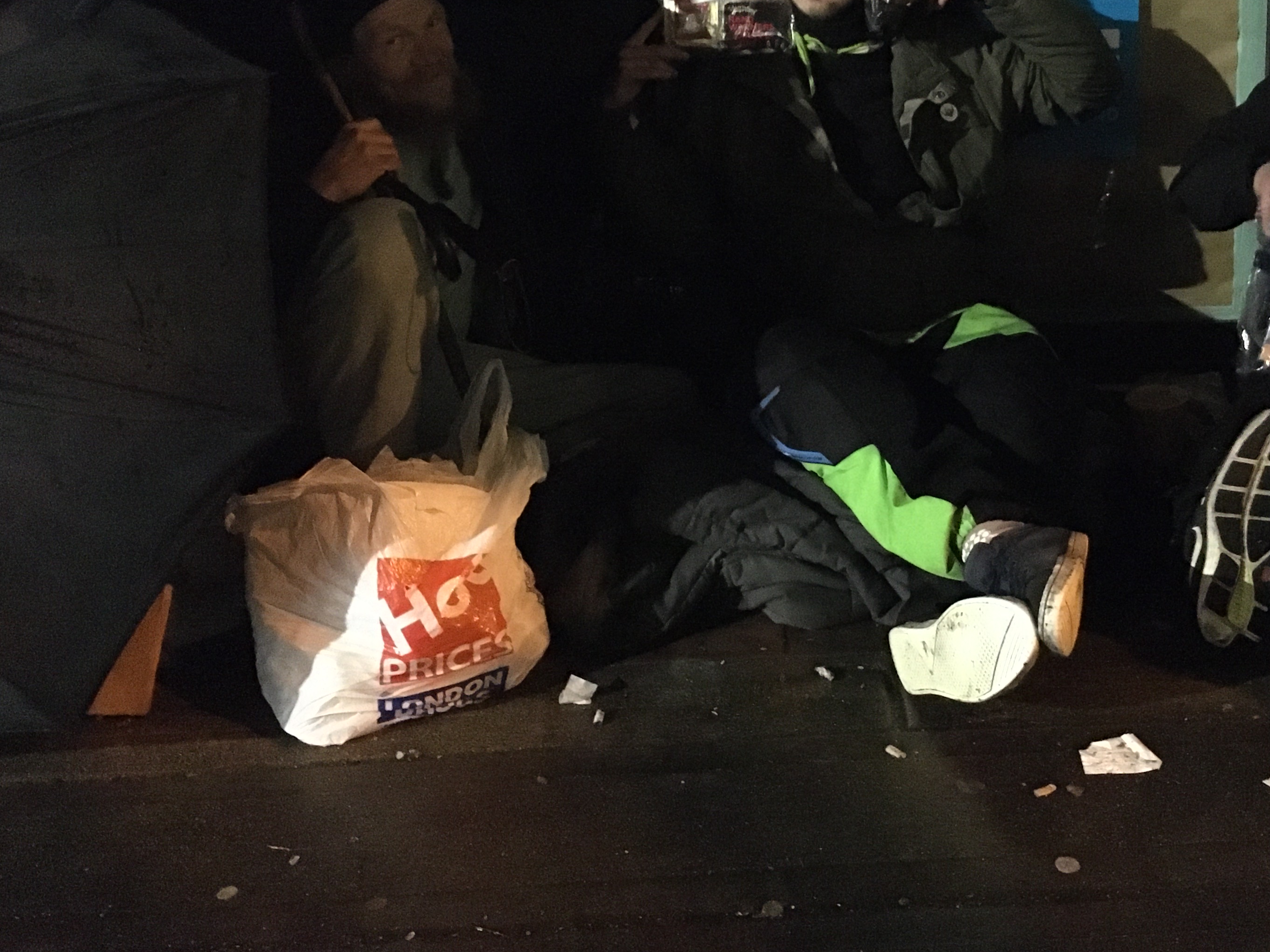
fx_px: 1578
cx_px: 814
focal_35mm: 43
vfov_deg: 33.2
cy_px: 291
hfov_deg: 43.4
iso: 2000
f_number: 2.2
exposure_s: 1/15
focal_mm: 4.15
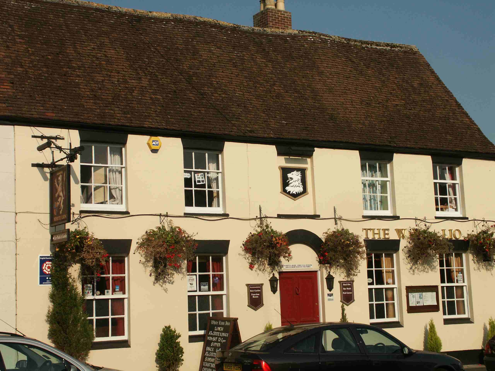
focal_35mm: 56
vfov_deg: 26.1
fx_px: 801
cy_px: 186
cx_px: 248
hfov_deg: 34.3
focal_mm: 14.38
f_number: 8
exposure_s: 1/500
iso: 100
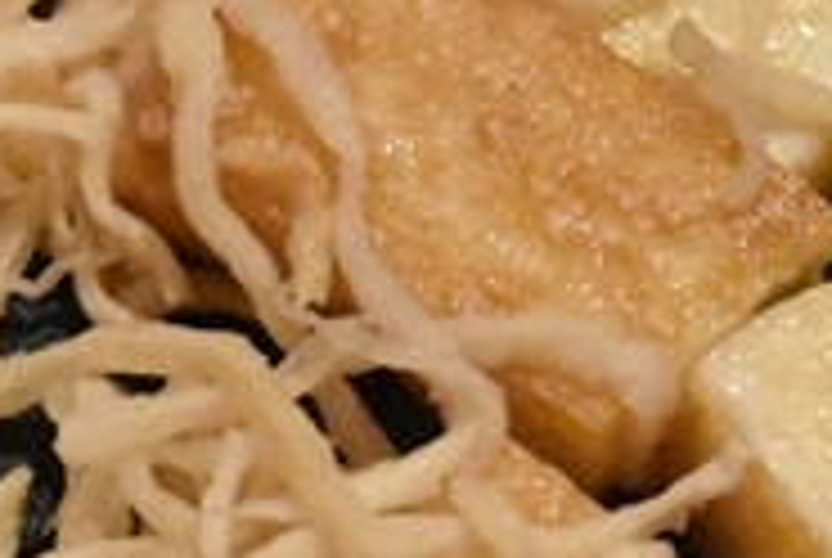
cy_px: 650
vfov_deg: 4.0
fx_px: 7870
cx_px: -378
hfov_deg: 6.0
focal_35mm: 340
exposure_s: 1/100
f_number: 6.3
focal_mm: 60
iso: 11400
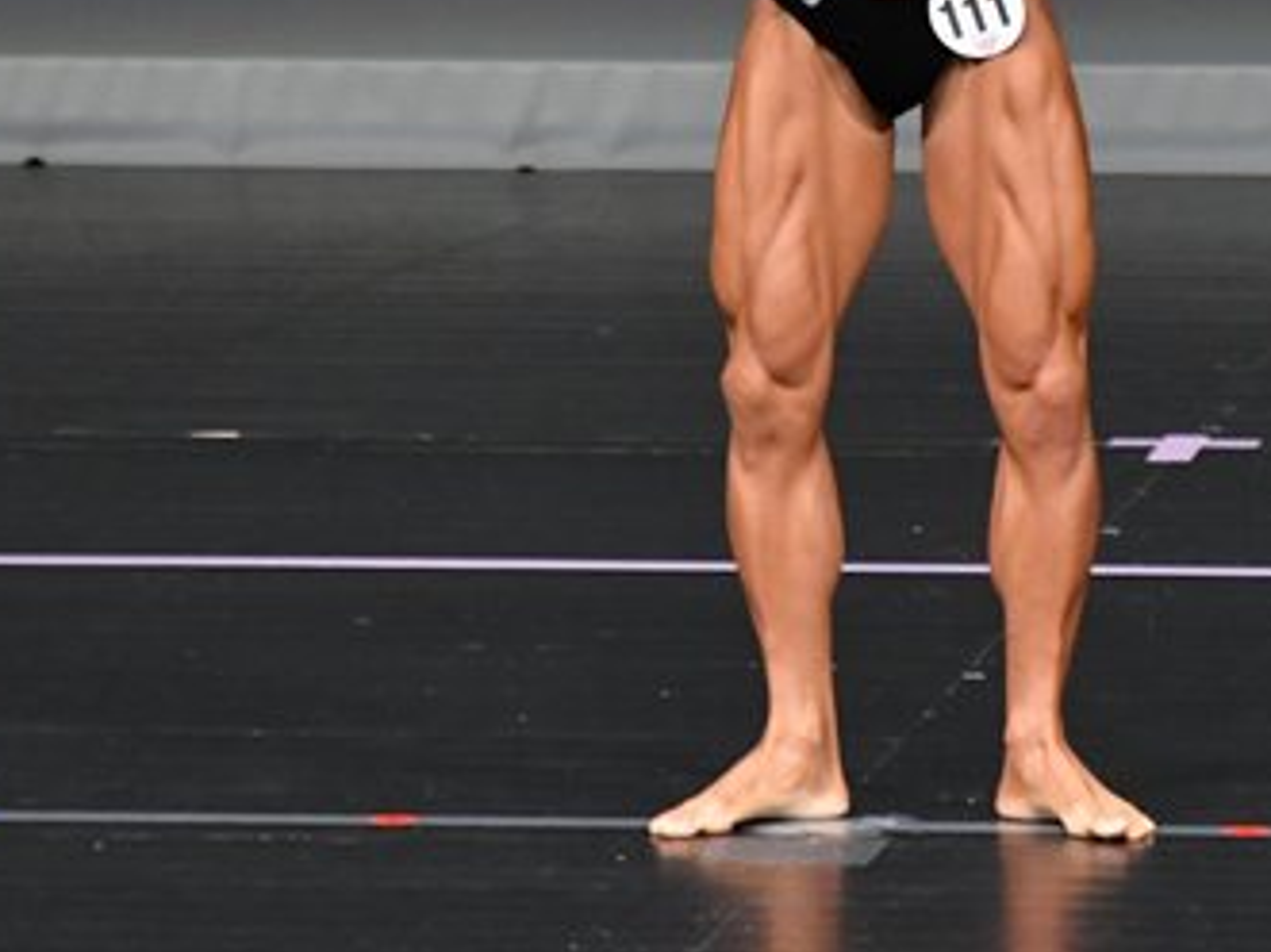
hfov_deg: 2.6
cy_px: 131
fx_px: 28482
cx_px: 820
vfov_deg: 1.9
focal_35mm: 776
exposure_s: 1/400
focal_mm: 230
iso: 4000
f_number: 5.6
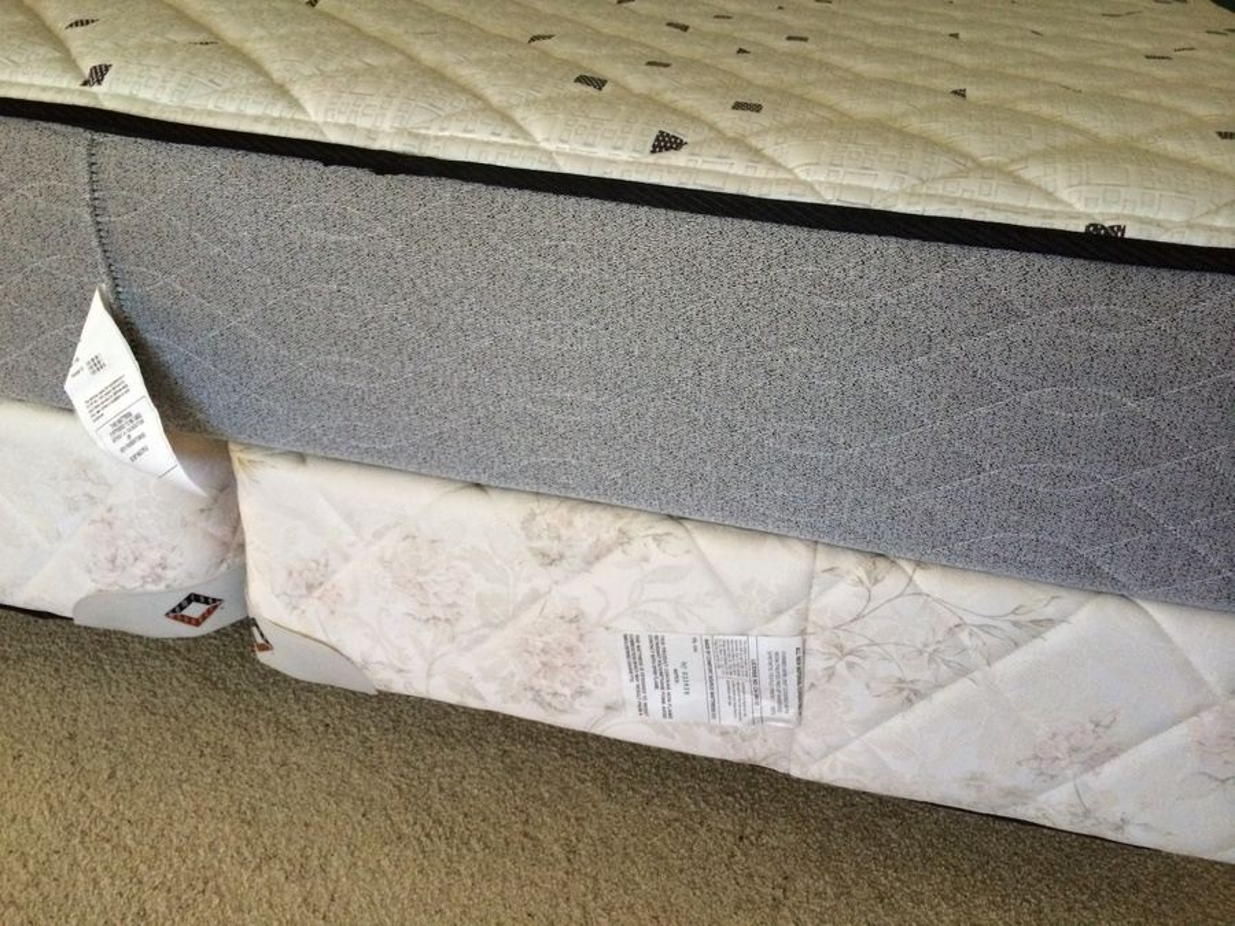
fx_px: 1070
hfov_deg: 60.0
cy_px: 463
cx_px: 618
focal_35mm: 30
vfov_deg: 46.8
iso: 320
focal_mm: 4.12
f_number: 2.2
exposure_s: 1/30
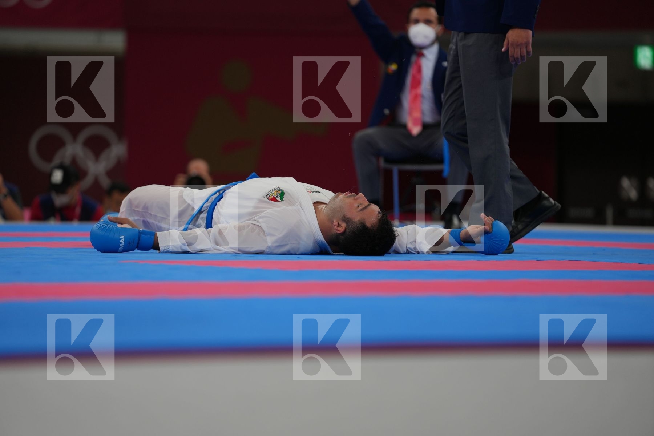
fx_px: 3633
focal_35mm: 200
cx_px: 327
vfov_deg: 6.9
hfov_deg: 10.3
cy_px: 218
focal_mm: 200
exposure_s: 1/1000
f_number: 2.8
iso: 320
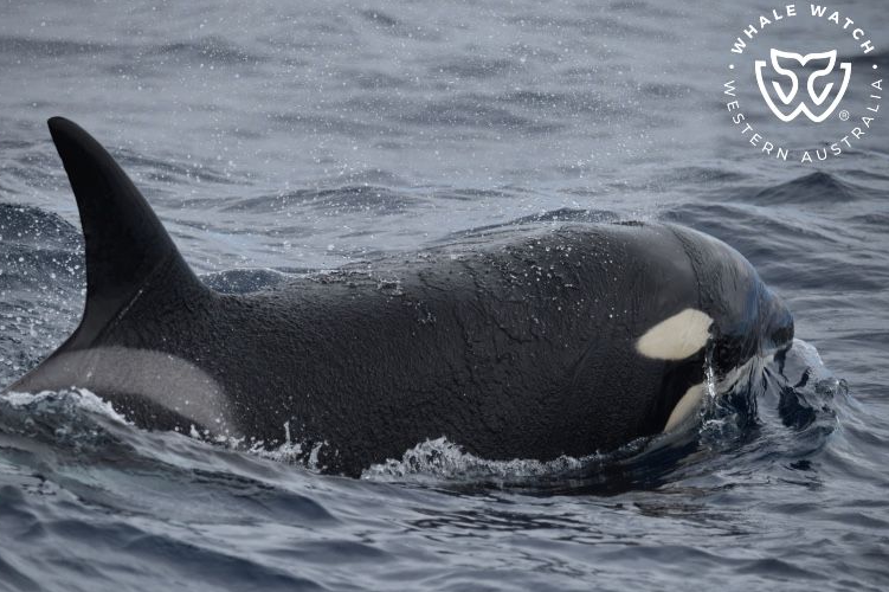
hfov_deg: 5.1
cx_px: 418
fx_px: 9996
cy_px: 313
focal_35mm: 405
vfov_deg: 3.4
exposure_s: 1/8000
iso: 1250
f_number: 6
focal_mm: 380
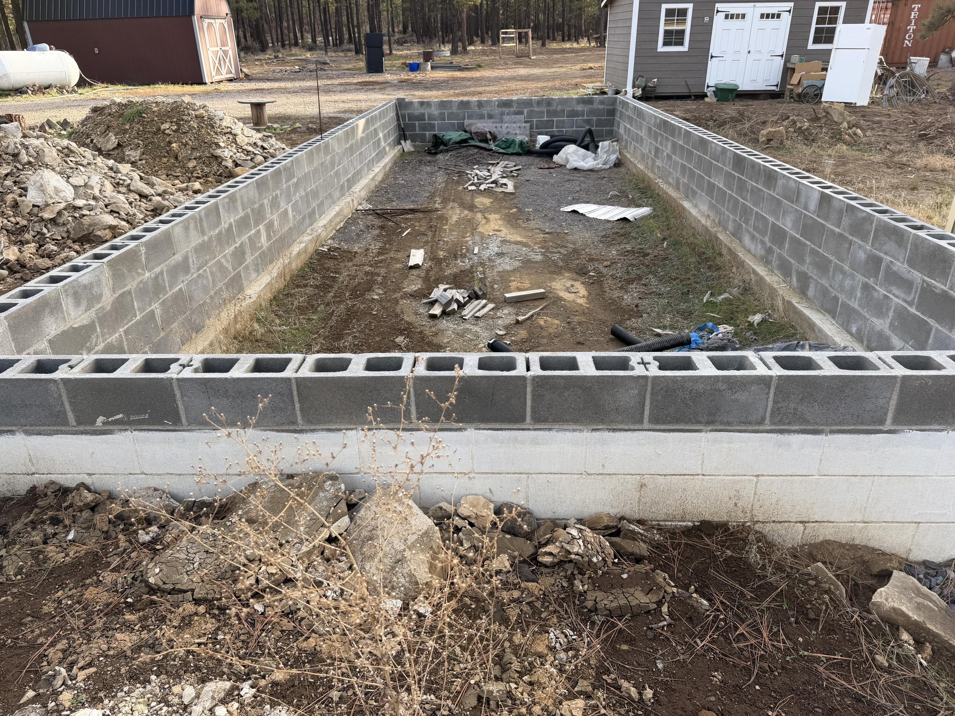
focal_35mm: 24
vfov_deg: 56.8
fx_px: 662
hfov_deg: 71.6
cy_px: 358
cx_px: 478
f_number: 1.78
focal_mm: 6.76
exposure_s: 1/507
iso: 80
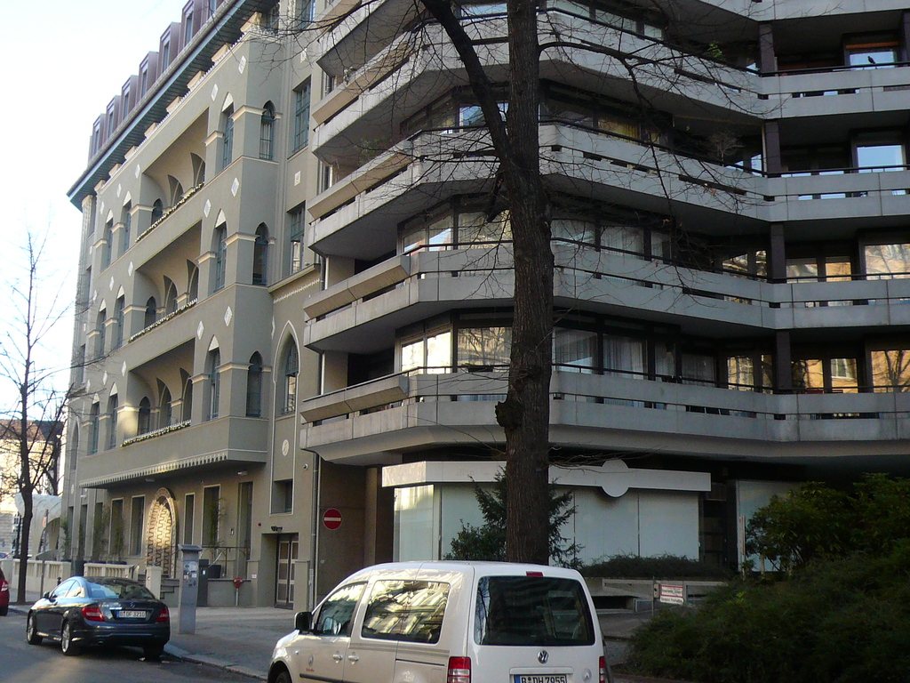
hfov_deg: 42.9
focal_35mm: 44
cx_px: 455
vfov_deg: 32.9
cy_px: 342
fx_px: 1157
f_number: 2.8
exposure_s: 1/200
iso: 100
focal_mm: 4.7
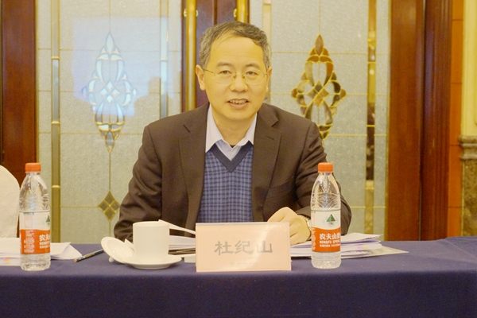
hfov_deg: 26.7
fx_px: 1007
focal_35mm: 76
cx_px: 238
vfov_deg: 17.9
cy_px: 159
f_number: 5
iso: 1600
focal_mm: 51
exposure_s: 1/30
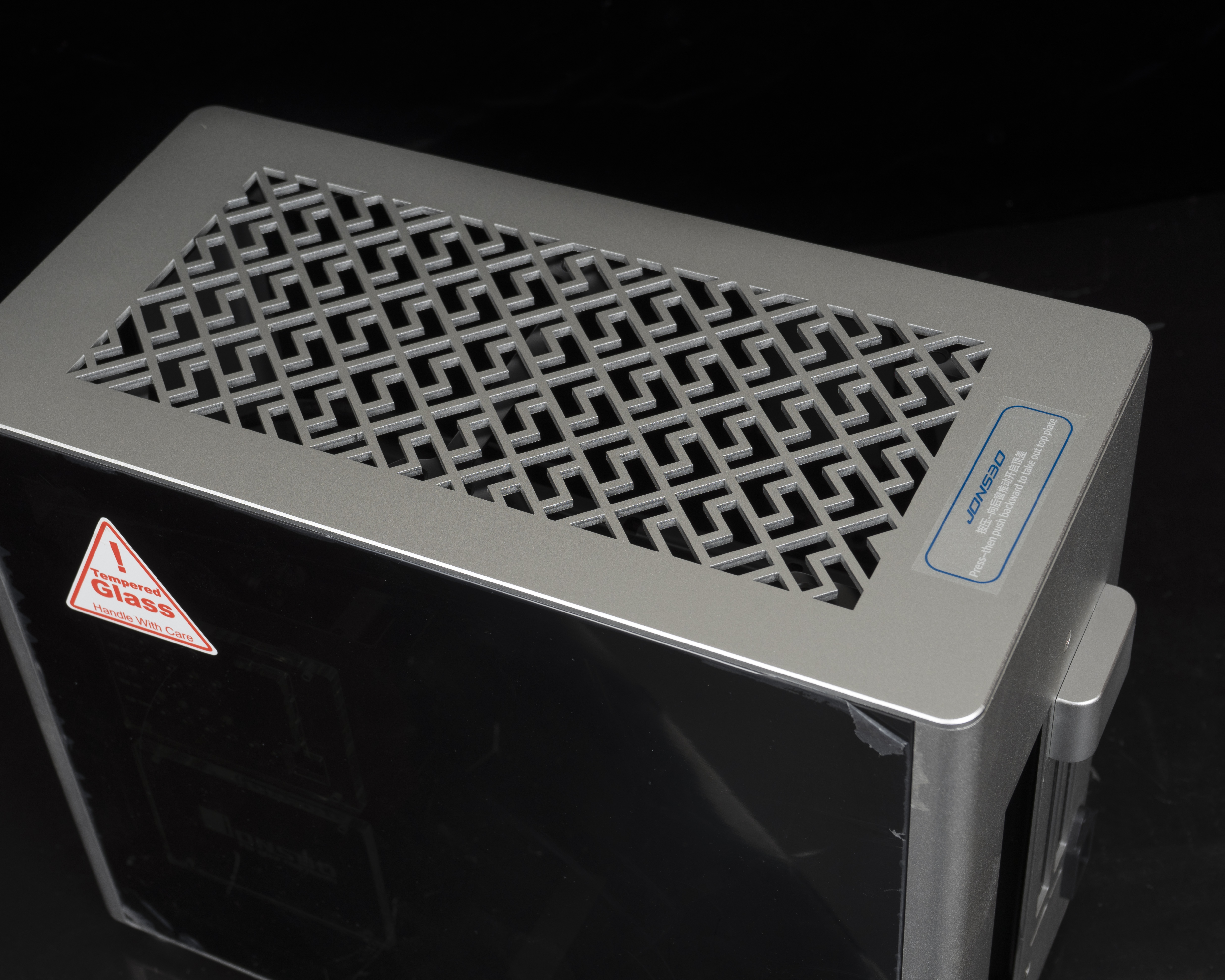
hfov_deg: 32.9
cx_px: 488
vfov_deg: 26.7
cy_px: 485
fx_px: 2067
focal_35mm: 57
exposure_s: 1/100
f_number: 10
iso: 100
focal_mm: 50
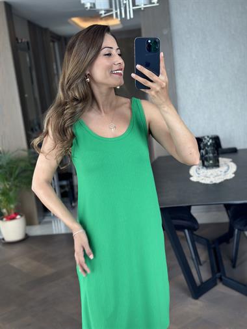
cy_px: 164
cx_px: 124
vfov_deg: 39.6
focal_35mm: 48
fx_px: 456
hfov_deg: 30.3
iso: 125
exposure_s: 1/77
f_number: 1.78
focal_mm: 6.86
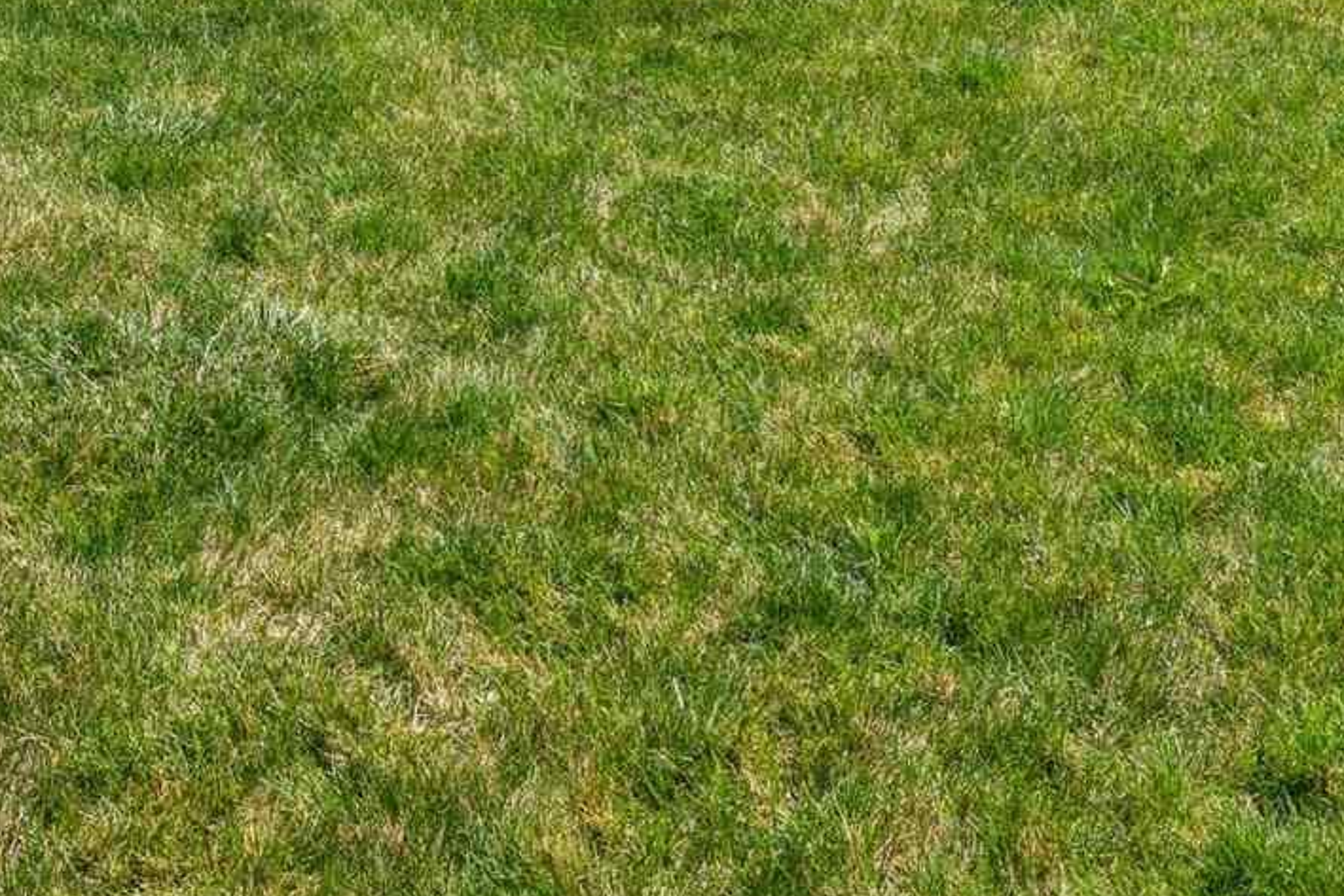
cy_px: -750
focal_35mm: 67
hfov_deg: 30.2
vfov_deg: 16.7
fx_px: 2492
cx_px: 597
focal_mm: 15.4
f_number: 13
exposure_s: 1/125
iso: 400
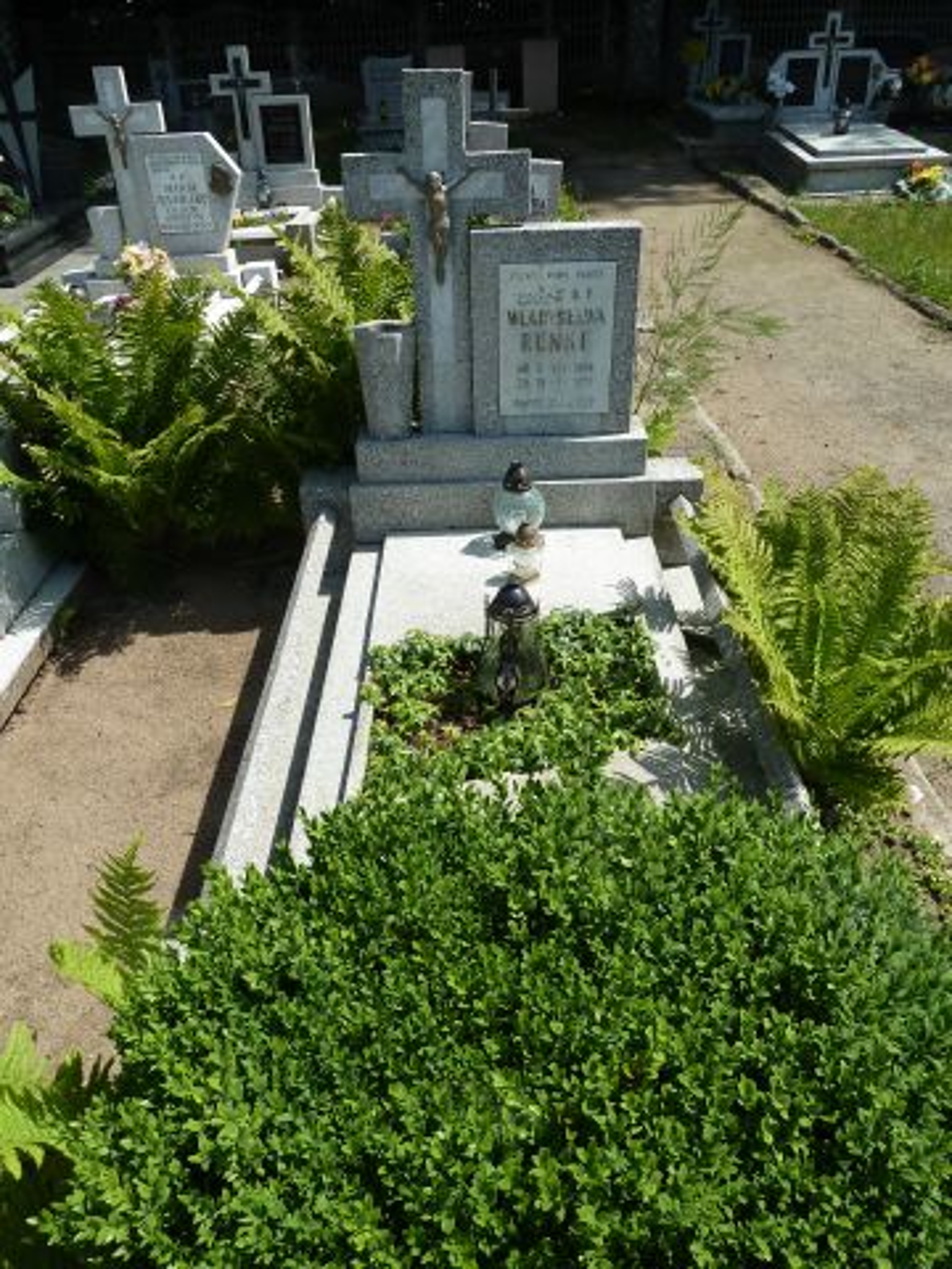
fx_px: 917
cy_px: 634
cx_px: 476
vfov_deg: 69.4
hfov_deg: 54.9
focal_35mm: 25
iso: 80
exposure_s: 1/400
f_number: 4
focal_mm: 4.1
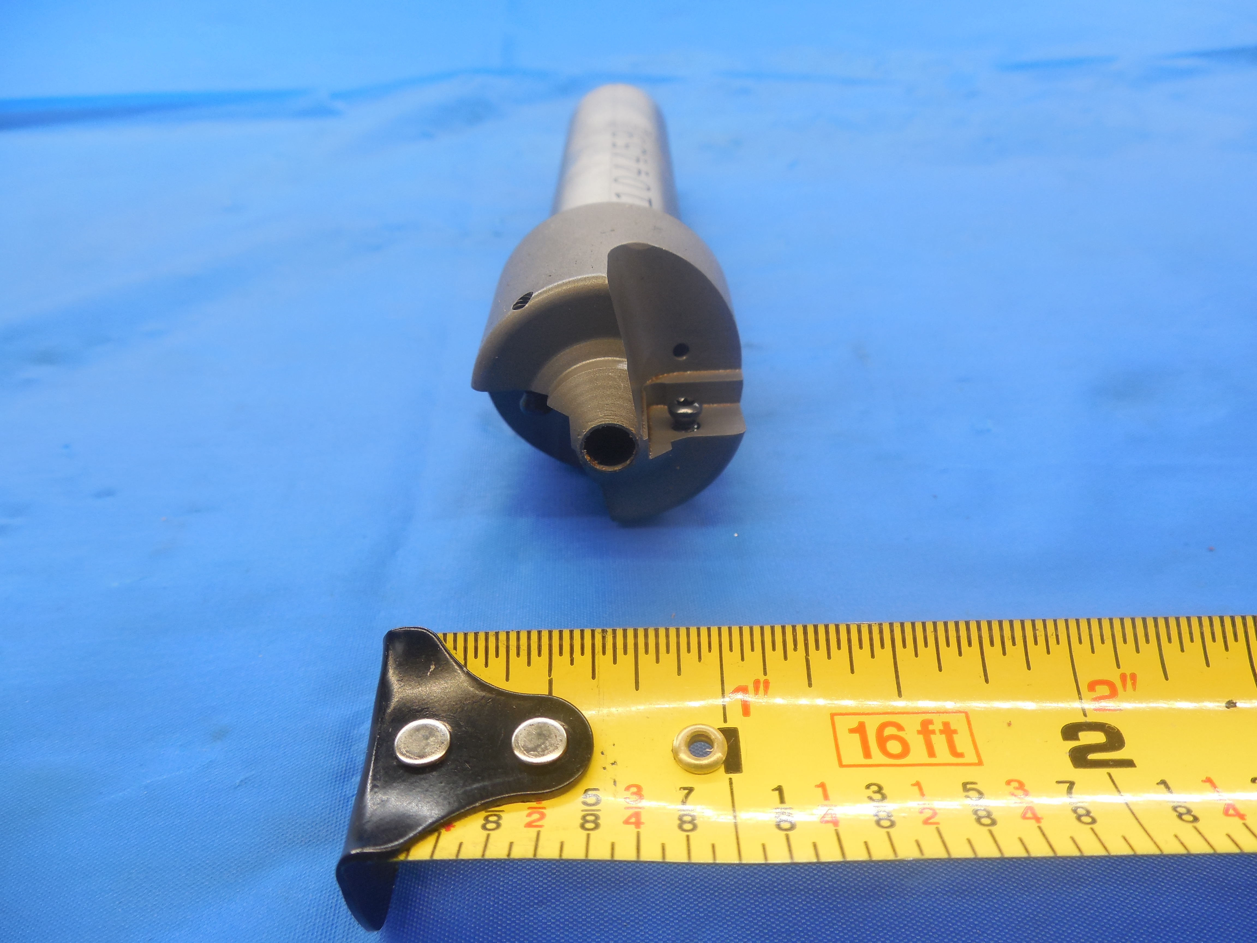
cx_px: 628
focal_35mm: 25
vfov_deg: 54.9
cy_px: 472
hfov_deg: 69.4
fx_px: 908
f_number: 3.3
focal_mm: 4.5
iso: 125
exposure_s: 1/80
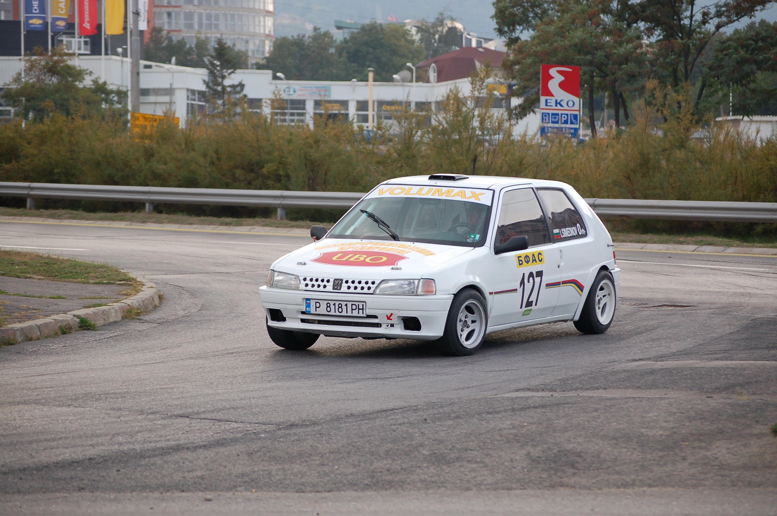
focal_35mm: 129
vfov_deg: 10.6
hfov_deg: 15.9
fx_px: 2782
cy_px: 258
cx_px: 388
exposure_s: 1/640
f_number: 4.5
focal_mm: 86
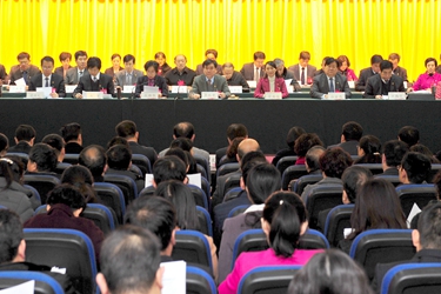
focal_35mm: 72
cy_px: 81
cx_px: 216
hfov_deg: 28.1
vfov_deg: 18.8
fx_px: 882
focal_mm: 45
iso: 800
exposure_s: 1/125
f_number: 4
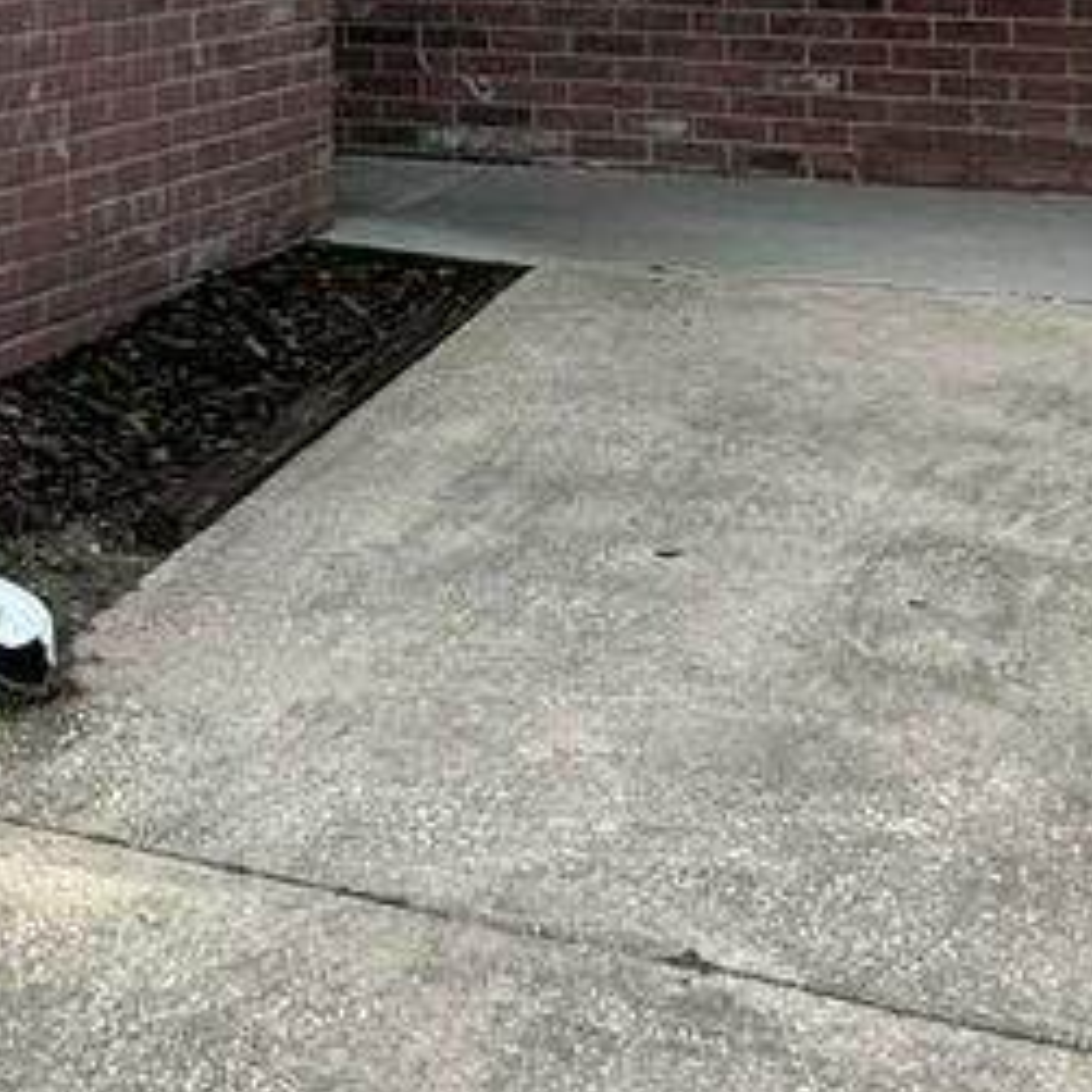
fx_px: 2820
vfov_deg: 20.1
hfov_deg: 19.7
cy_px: -335
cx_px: -431
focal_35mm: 79
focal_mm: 2.22
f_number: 2.2
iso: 40
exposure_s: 1/379
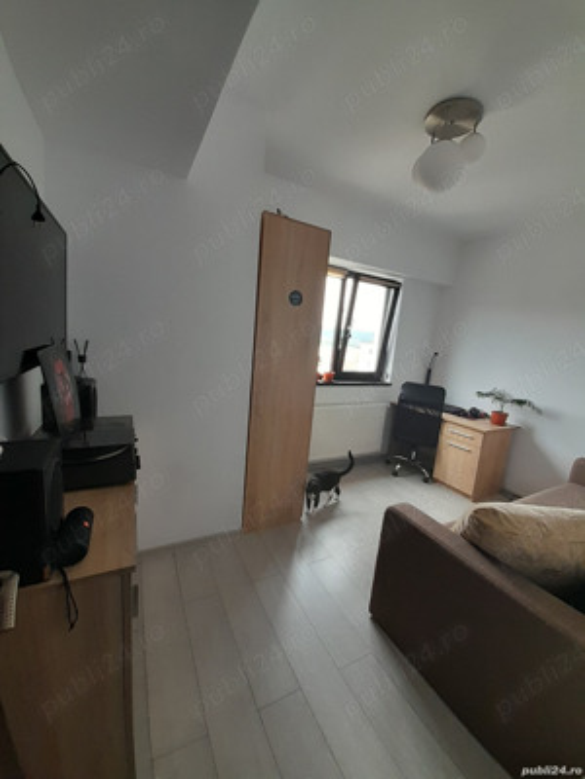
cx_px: 292
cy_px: 390
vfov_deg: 106.2
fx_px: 293
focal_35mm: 13
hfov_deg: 89.9
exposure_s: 1/40
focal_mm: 1.13
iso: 125
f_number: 2.2
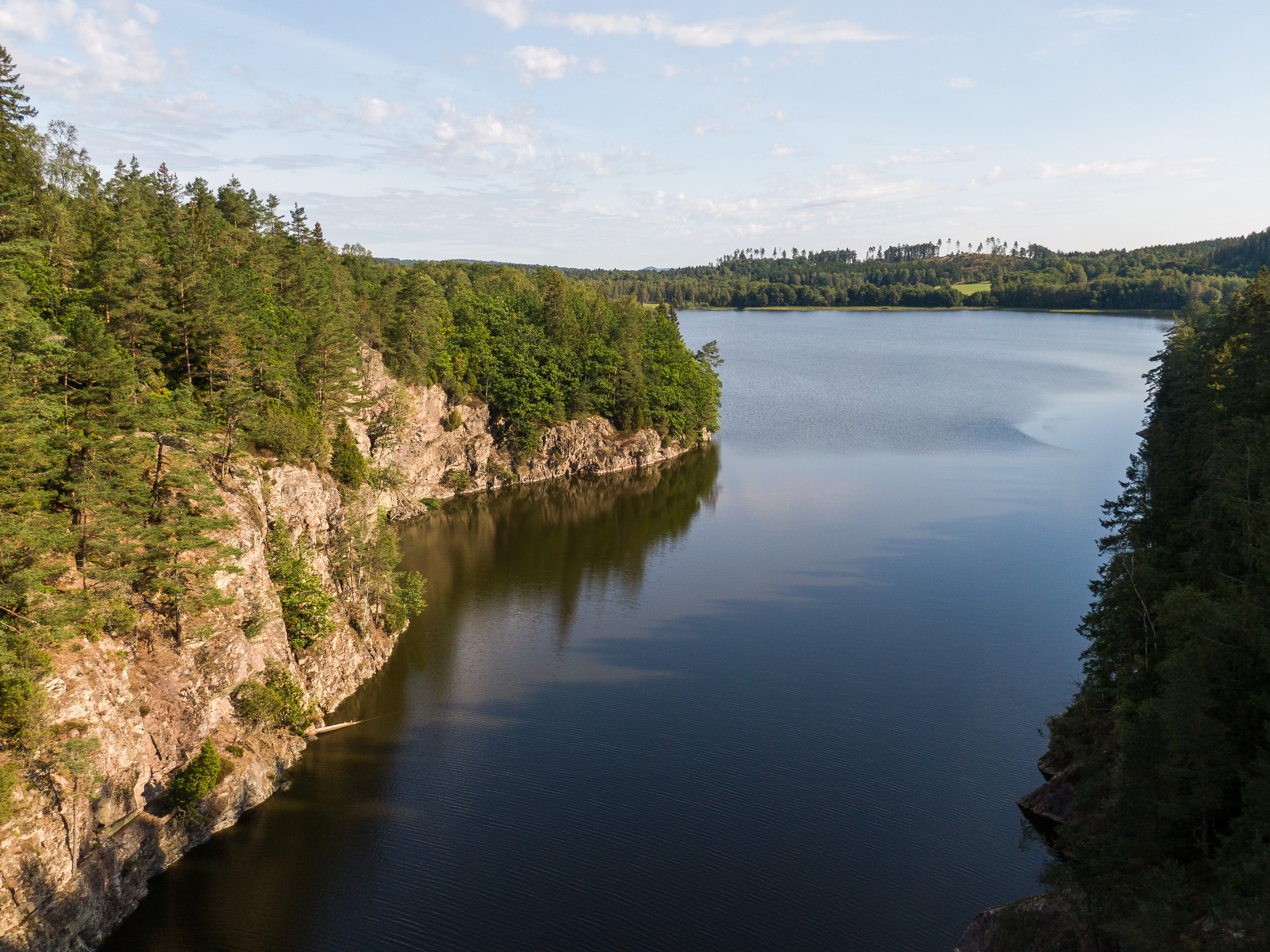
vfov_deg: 46.8
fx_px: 1100
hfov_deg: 60.0
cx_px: 635
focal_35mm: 30
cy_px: 476
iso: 100
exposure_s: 1/200
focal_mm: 5.22
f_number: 3.1
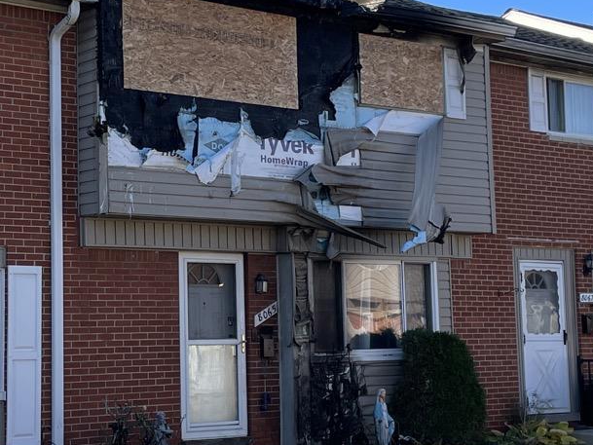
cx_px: 202
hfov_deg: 23.7
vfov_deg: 18.0
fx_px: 1405
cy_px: 189
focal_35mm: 82
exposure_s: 1/1335
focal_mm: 4.2
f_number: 1.6
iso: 32
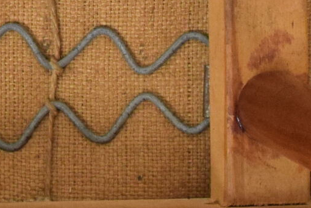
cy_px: -129
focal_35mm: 229
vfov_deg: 5.9
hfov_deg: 8.9
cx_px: -62
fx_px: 1980
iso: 1600
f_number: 5.6
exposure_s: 1/125
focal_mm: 26
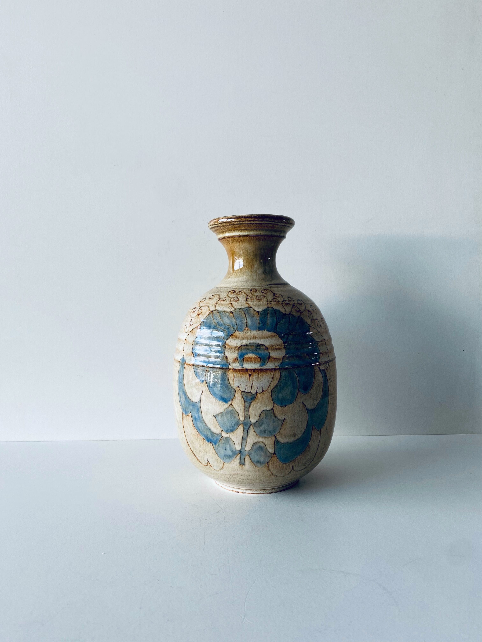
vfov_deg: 67.3
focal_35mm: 26
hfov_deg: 53.1
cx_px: 241
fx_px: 483
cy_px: 321
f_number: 1.8
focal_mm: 4.25
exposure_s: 1/122
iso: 40
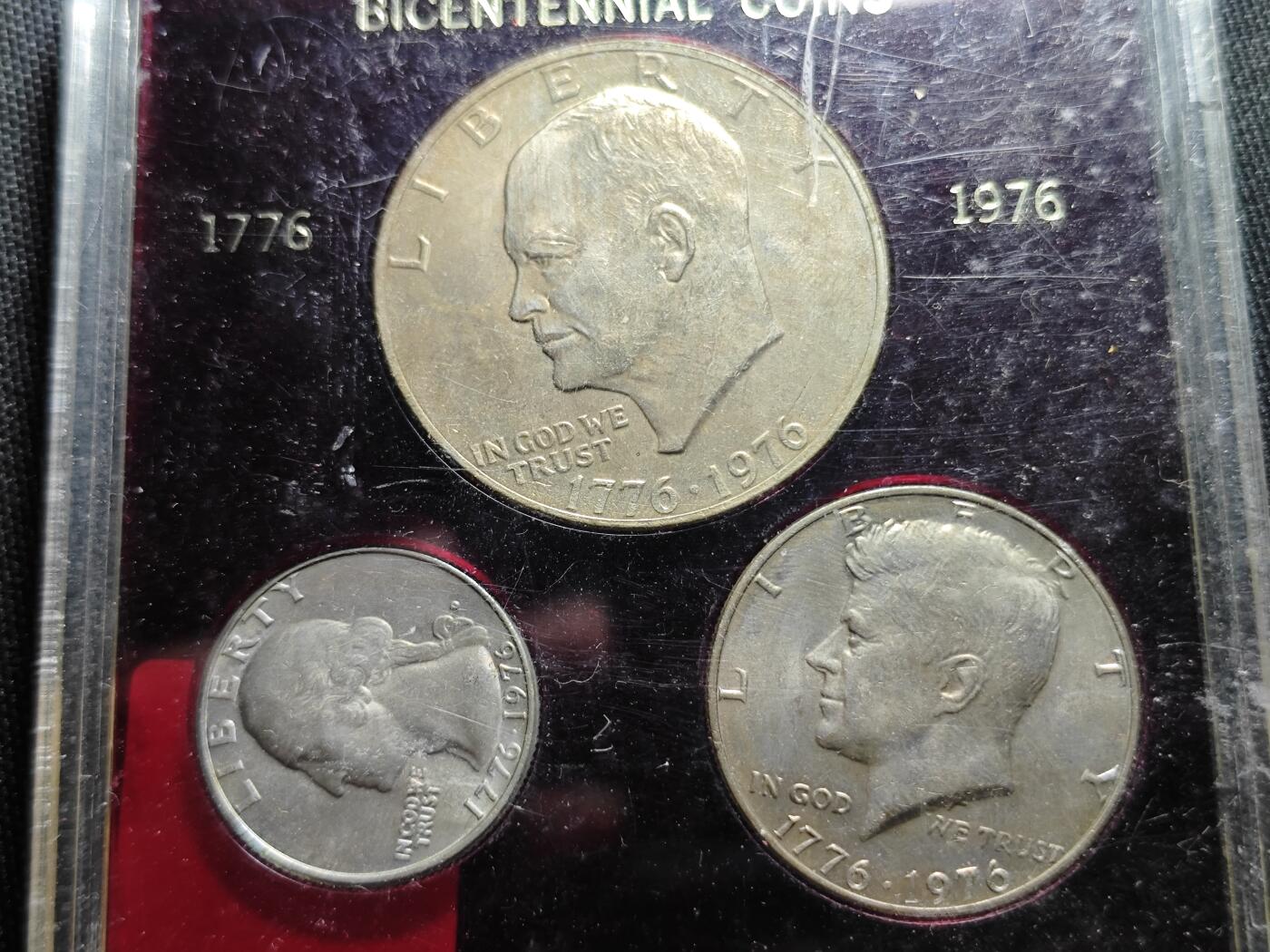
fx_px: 1798
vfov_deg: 29.7
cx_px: 635
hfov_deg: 38.9
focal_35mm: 49
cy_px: 476
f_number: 1.6
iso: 200
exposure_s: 1/50.6
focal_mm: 5.84
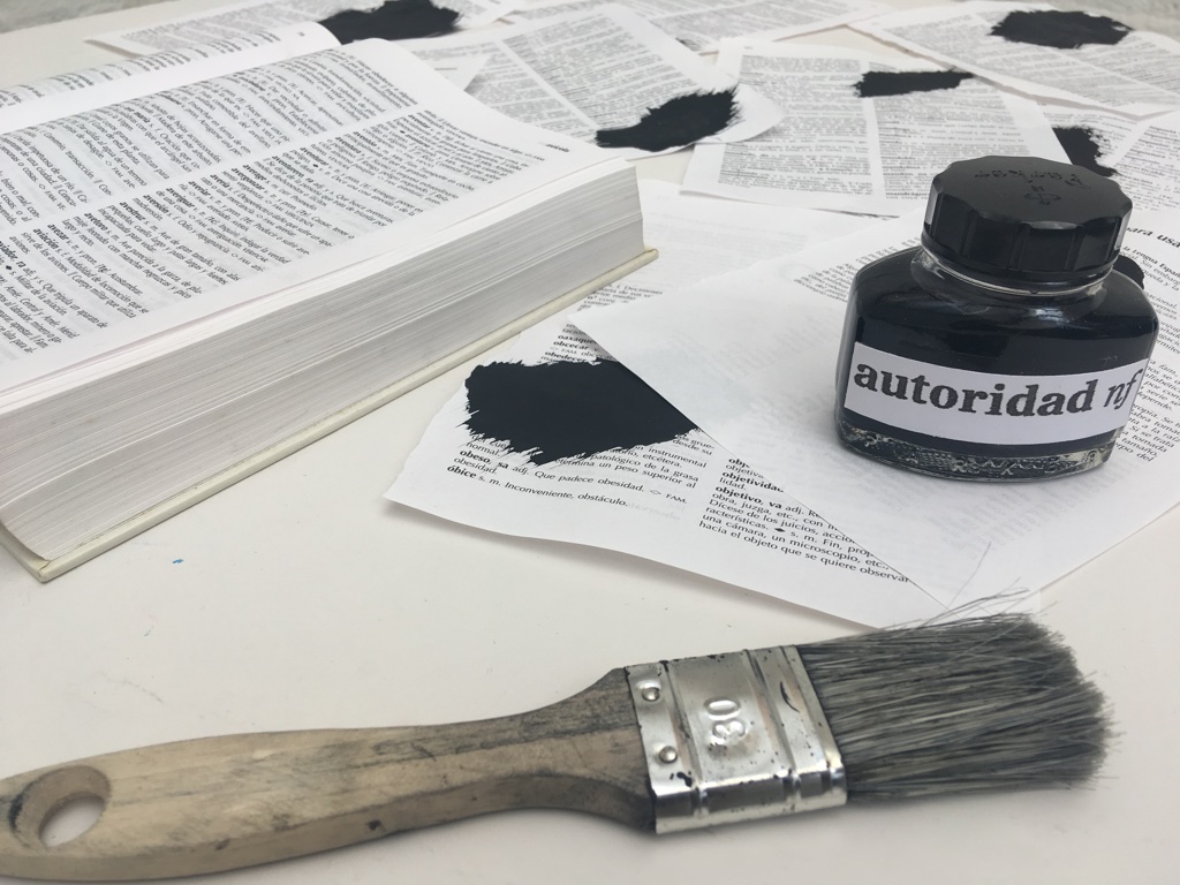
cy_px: 442
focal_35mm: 29
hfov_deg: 61.7
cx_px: 590
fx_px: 989
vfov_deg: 48.2
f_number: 2.2
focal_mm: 4.15
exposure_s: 1/157
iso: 25
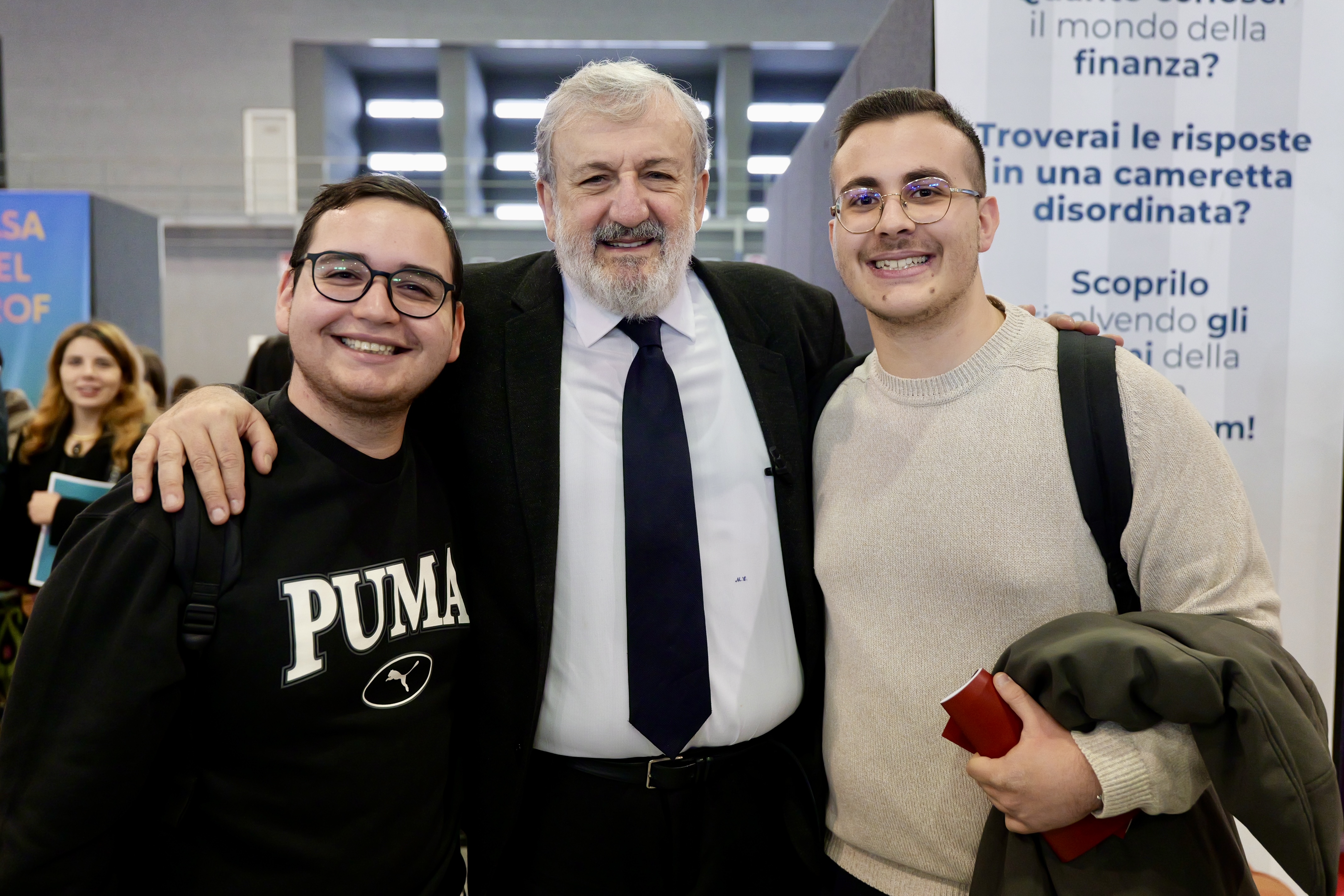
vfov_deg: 43.6
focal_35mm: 30
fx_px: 1120
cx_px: 672
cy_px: 448
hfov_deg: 61.9
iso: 5000
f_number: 3.2
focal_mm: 30
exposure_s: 1/125
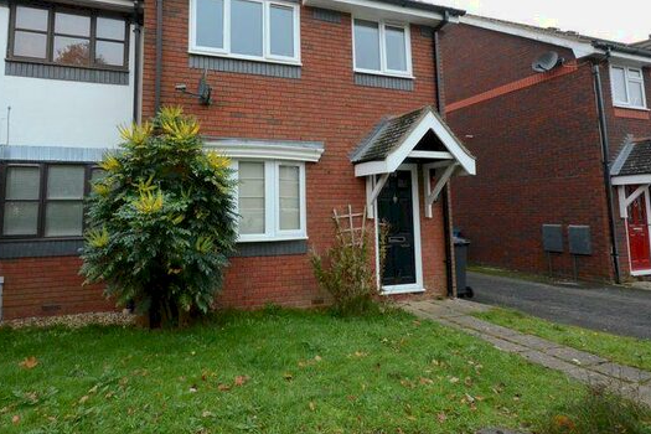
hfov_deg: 83.5
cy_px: 169
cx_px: 279
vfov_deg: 61.3
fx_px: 362
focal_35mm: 20
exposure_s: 1/400
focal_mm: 10
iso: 4000
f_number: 10
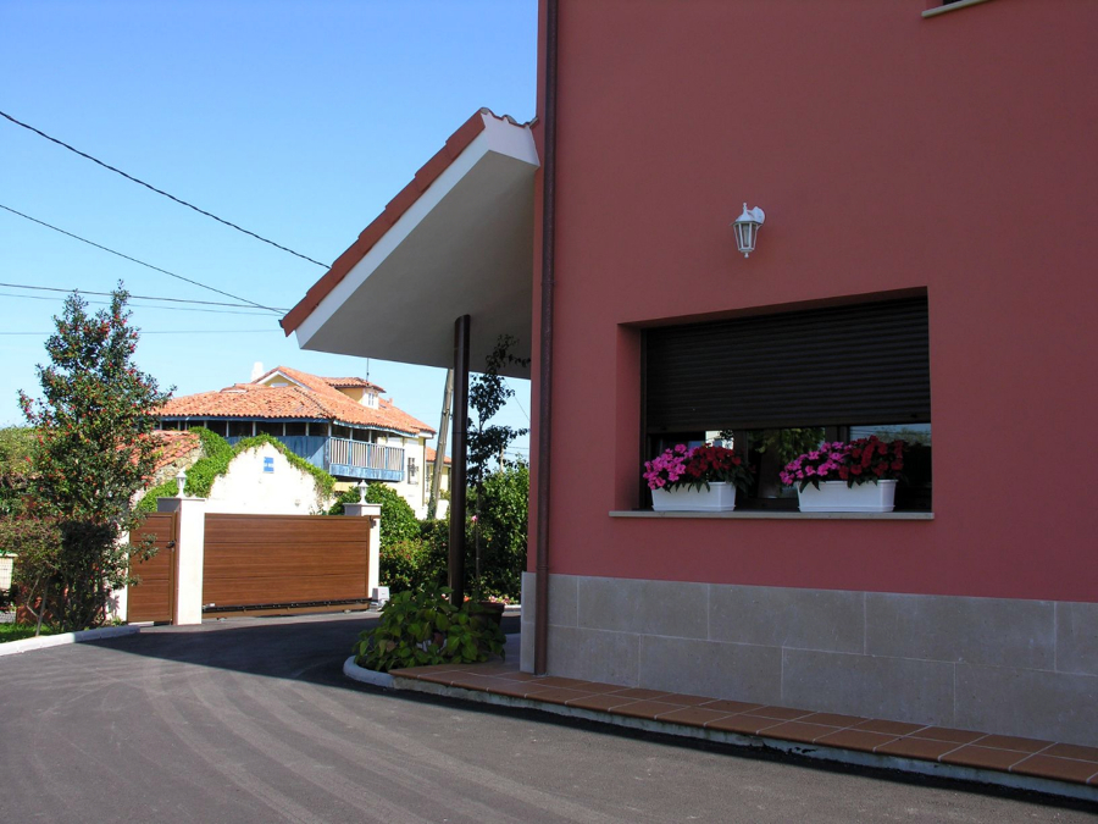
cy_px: 412
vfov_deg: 40.7
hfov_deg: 52.6
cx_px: 549
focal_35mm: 35
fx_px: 1110
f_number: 5.6
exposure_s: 1/151
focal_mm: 8.9
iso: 50
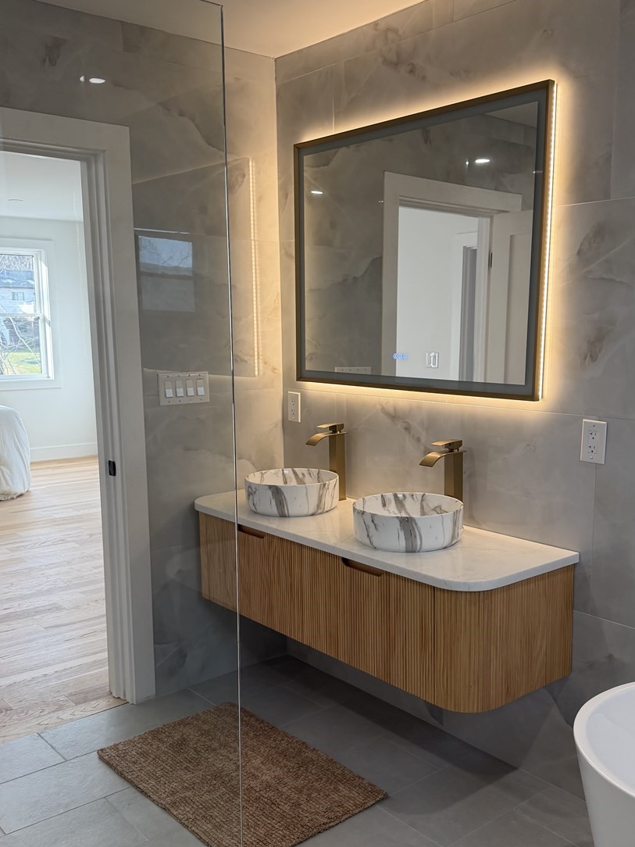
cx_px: 369
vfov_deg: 53.9
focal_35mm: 34
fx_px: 832
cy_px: 463
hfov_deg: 41.7
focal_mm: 6.76
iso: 125
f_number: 1.78
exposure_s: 1/150
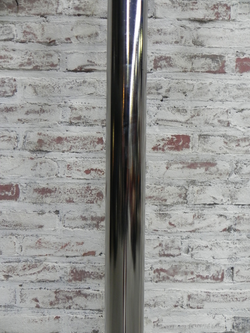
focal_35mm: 26
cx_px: 125
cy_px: 166
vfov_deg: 67.3
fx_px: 250
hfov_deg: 53.1
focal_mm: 4.6
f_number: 2.8
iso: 314
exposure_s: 1/30
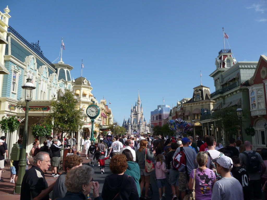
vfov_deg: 49.7
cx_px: 134
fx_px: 216
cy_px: 100
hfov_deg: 63.4
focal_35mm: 28
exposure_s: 1/250
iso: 100
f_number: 8
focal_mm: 4.7
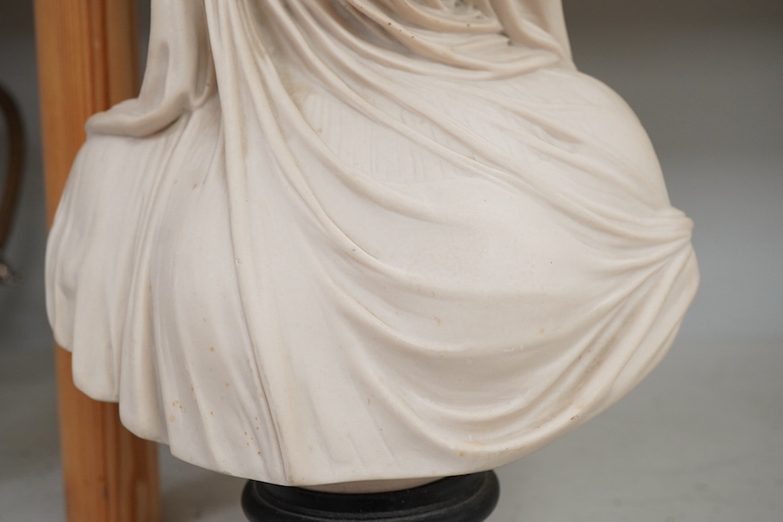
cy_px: 261
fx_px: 979
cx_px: 392
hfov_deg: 43.6
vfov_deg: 29.9
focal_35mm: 45
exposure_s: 1/125
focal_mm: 30
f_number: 9
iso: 1250
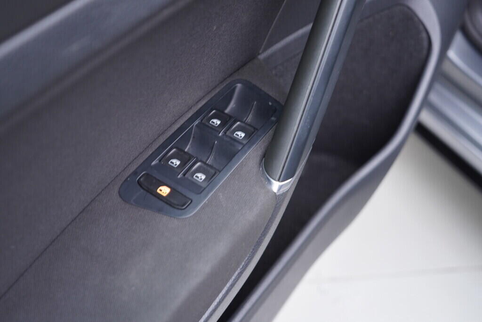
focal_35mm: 36
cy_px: 161
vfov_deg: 36.9
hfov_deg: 53.1
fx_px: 482
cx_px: 241
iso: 250
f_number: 2.8
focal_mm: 24
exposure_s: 1/40
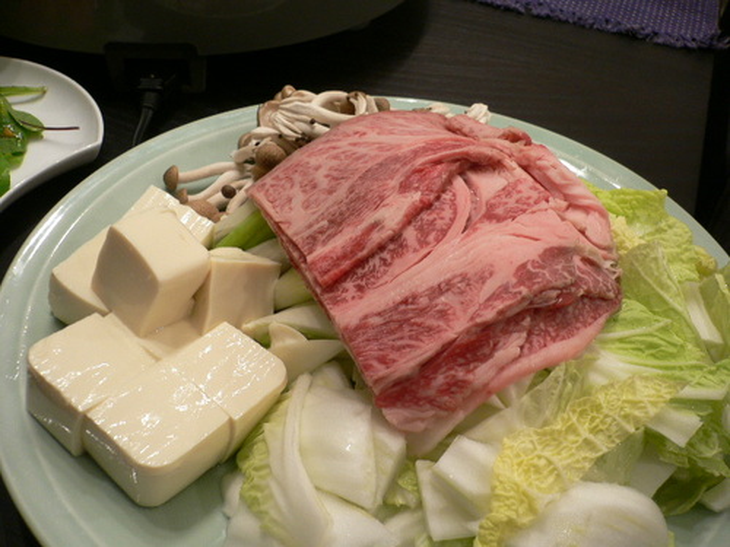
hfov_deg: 52.6
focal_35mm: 35
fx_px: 738
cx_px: 365
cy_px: 274
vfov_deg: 40.7
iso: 100
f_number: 2.8
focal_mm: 5.8
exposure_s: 1/10
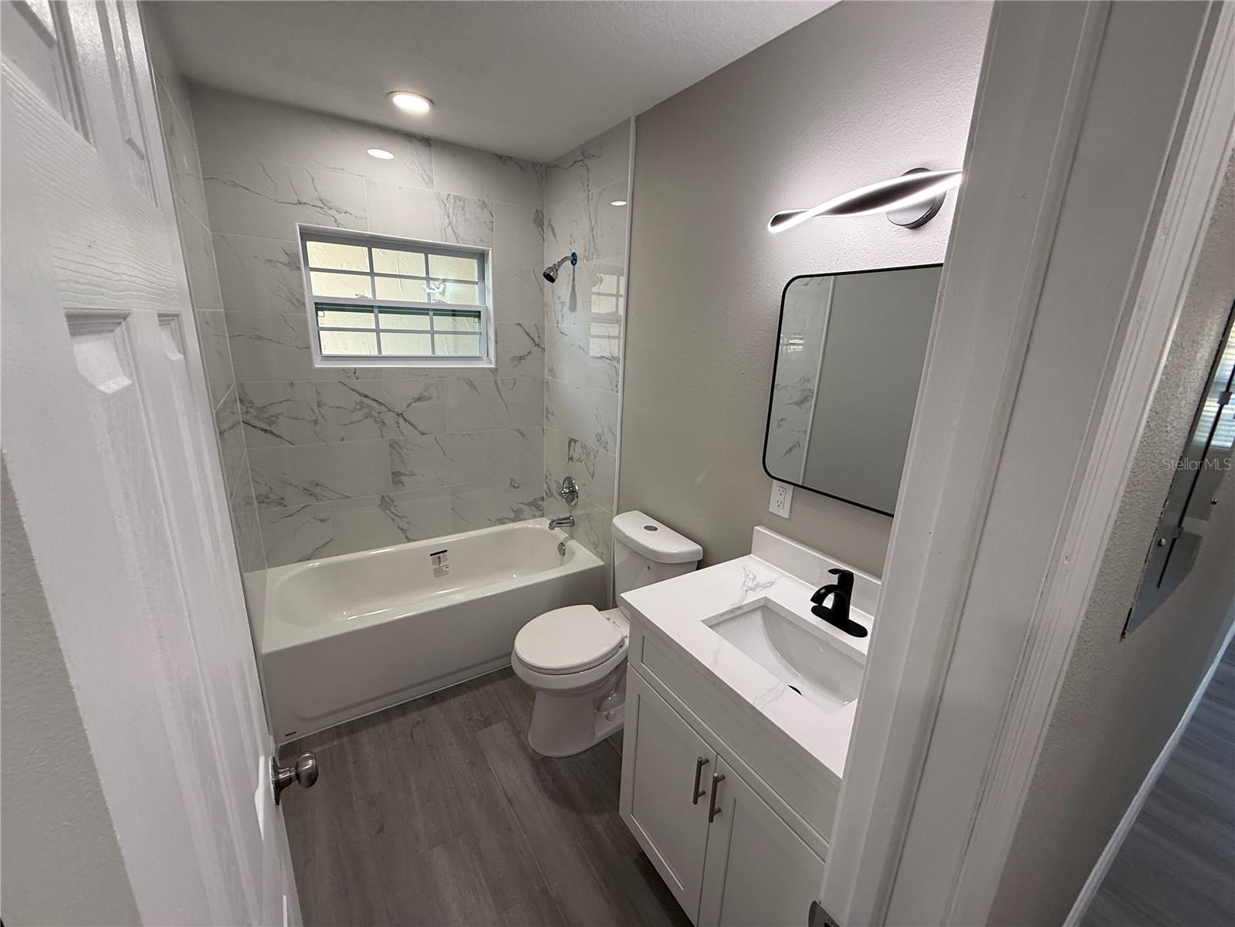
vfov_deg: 85.7
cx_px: 618
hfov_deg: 102.1
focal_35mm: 14
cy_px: 464
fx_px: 499
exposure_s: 1/120
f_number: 2.2
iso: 160
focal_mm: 2.22
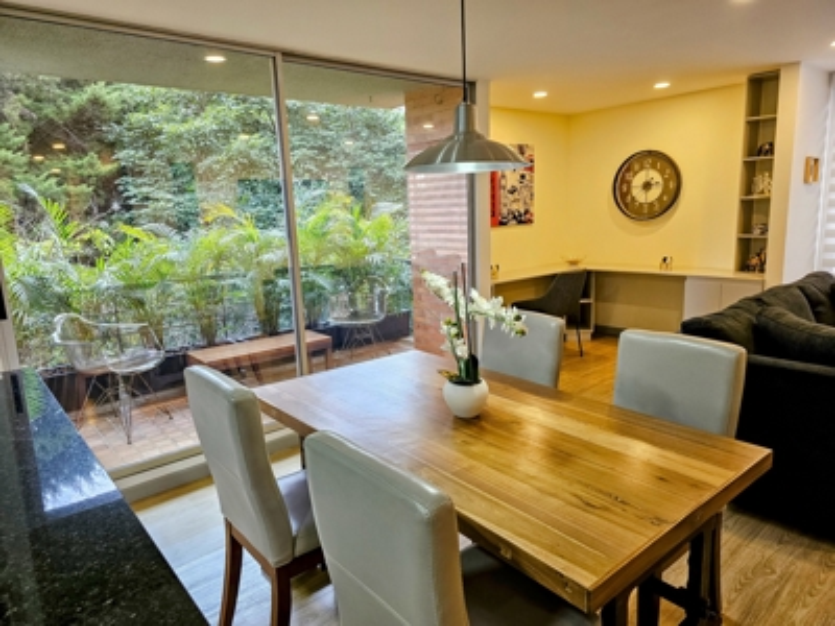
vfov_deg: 58.9
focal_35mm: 23
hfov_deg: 73.9
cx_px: 418
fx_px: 555
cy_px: 313
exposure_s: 1/120
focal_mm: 6.3
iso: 200
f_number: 1.7
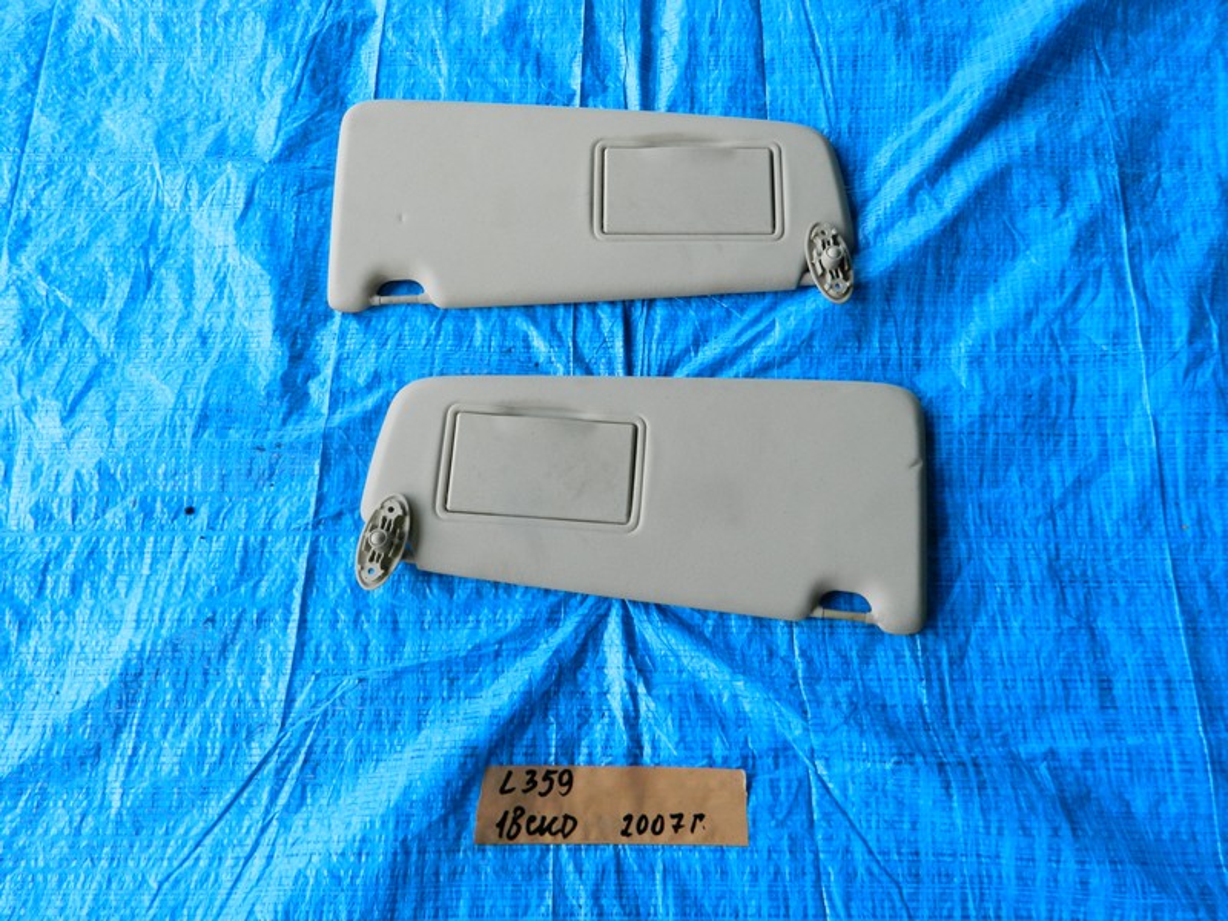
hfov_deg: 69.4
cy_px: 460
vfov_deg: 54.9
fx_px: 887
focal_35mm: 25
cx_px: 614
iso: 125
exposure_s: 1/250
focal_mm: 4.5
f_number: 3.1
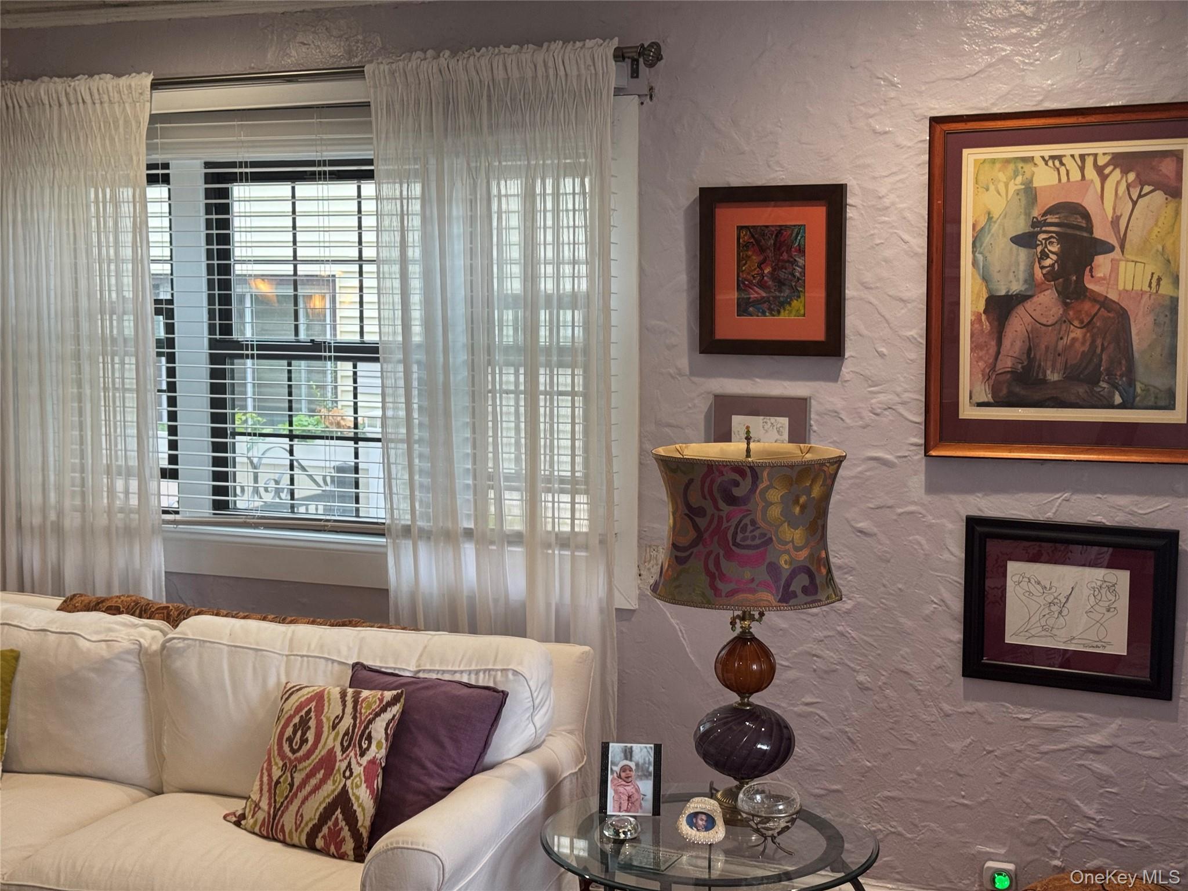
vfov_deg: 30.3
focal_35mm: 48
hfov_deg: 39.7
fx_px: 1647
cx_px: 594
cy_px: 446
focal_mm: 6.76
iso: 50
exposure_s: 1/60
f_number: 1.78
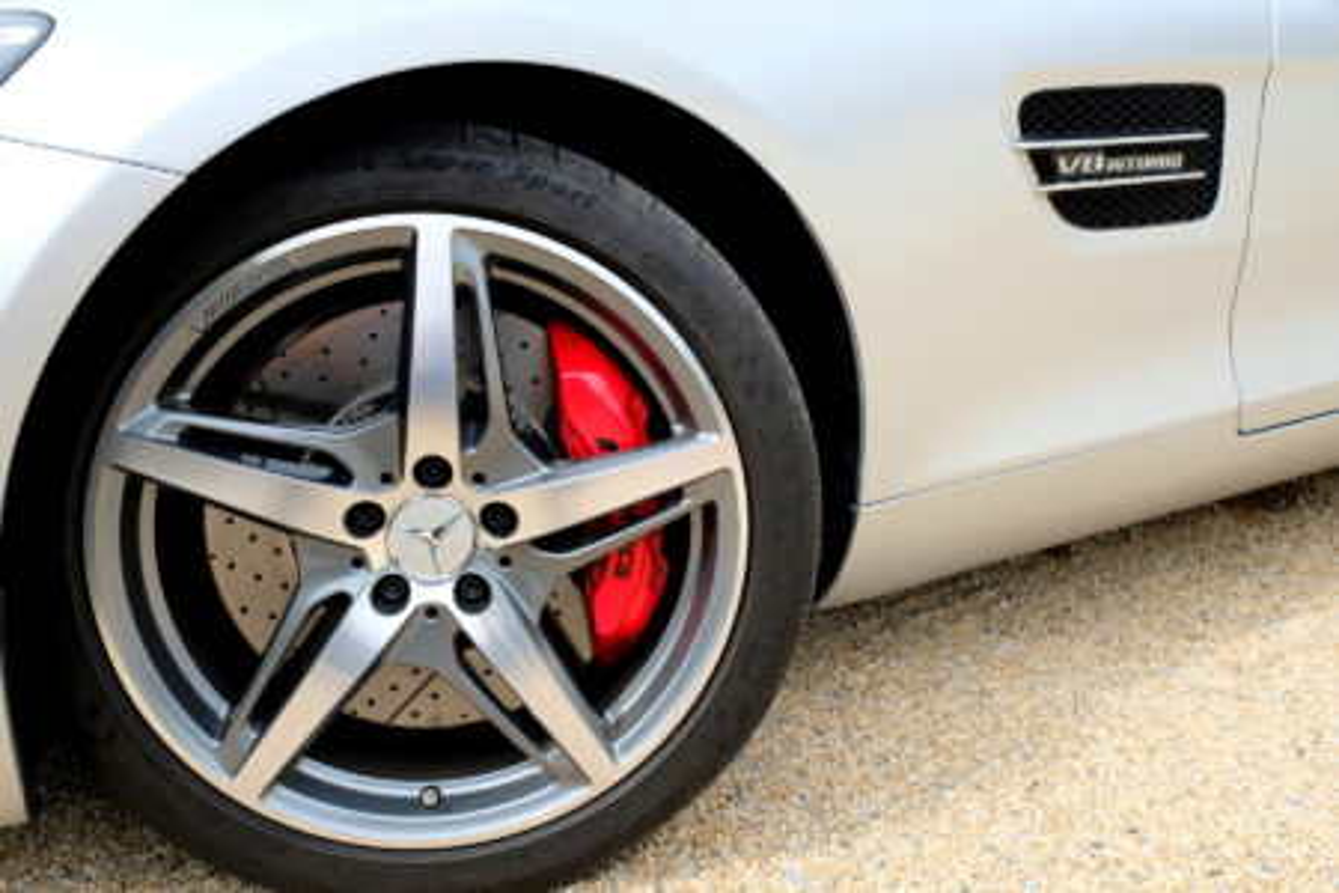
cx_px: 670
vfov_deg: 45.0
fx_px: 1079
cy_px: 446
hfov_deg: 63.7
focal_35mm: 29
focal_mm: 19.4
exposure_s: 1/200
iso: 400
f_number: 8
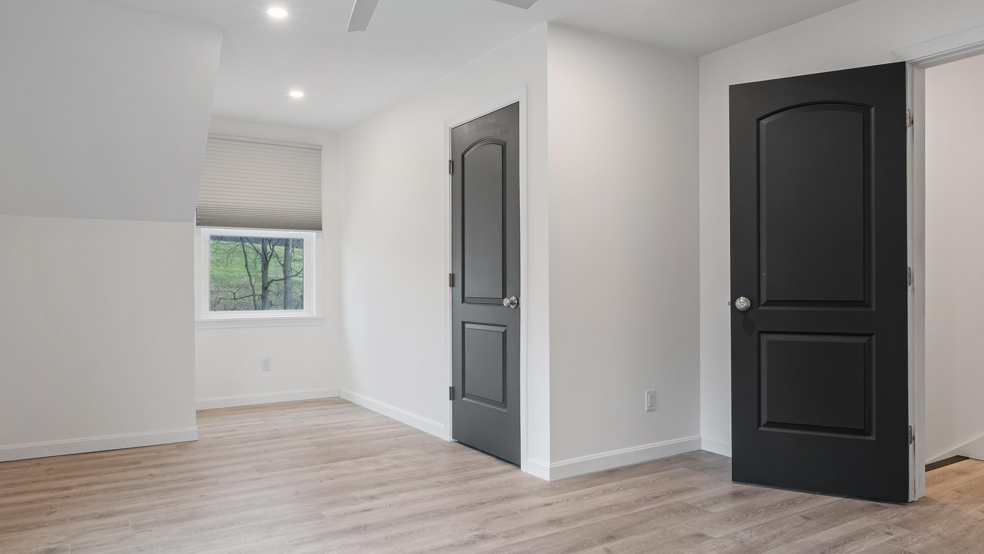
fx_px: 652
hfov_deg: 73.9
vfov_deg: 46.0
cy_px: 275
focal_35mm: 25
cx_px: 451
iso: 125
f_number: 10
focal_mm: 16
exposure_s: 2.5
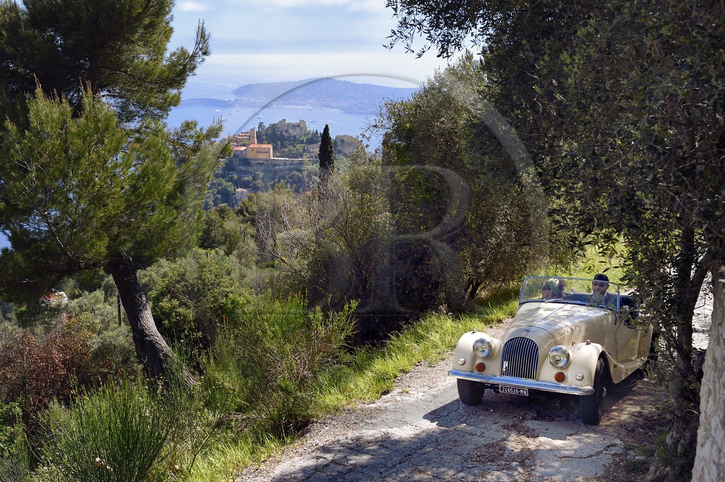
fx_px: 805
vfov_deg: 33.3
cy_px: 241
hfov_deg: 48.5
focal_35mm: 40
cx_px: 362
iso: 200
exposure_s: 1/400
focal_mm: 40
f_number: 8
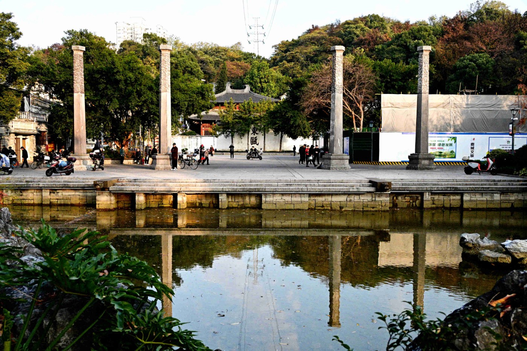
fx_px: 490
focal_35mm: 34
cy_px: 176
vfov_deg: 39.4
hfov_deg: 56.5
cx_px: 264
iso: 7200
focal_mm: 33.5
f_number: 5.6
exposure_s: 1/8000
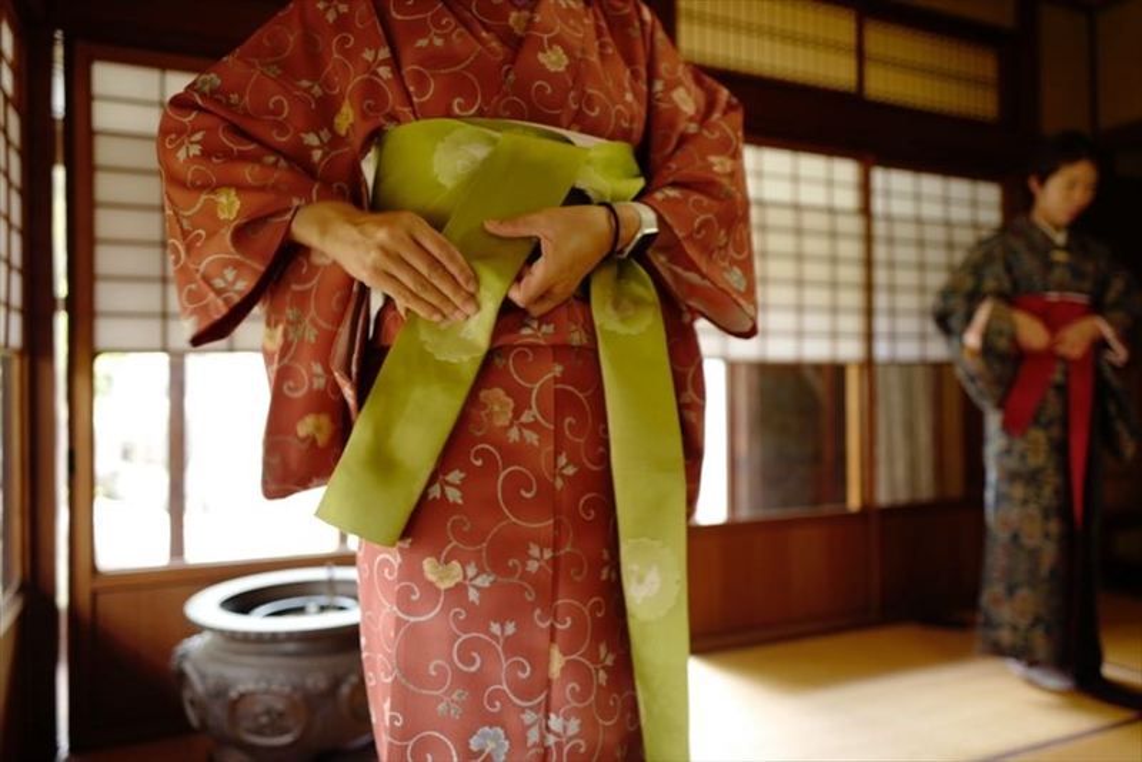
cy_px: 381
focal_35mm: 28
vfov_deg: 46.4
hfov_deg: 65.5
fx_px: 888
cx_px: 571
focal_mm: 28
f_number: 2
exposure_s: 1/30
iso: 200
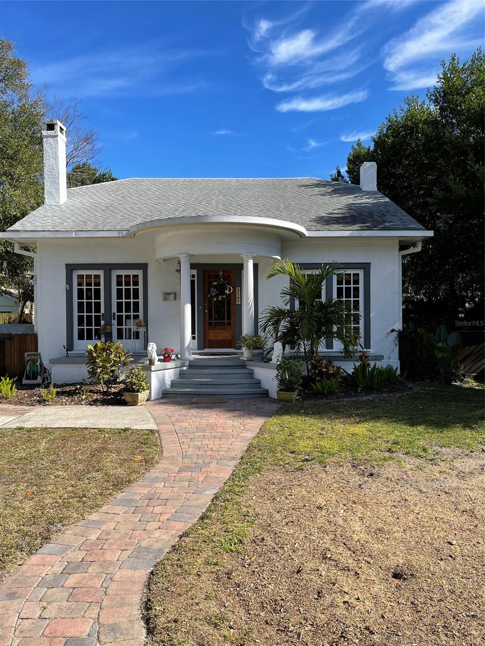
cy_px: 323
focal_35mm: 26
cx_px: 242
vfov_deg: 67.3
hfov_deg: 53.1
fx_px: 486
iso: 32
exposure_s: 1/2545
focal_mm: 5.1
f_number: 1.6
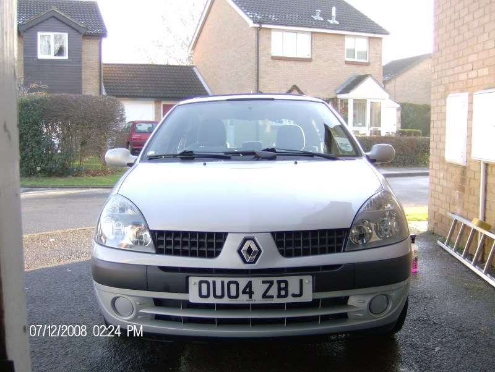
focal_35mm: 36
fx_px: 515
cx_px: 248
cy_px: 186
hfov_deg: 51.3
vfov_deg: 39.7
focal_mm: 6
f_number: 2.8
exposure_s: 1/90
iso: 100
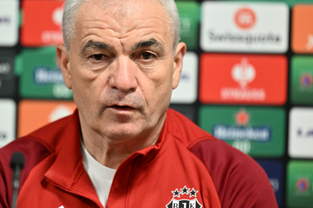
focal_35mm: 479
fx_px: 4163
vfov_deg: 2.9
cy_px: 91
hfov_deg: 4.3
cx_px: 130
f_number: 2.8
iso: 2500
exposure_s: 1/200
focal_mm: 400
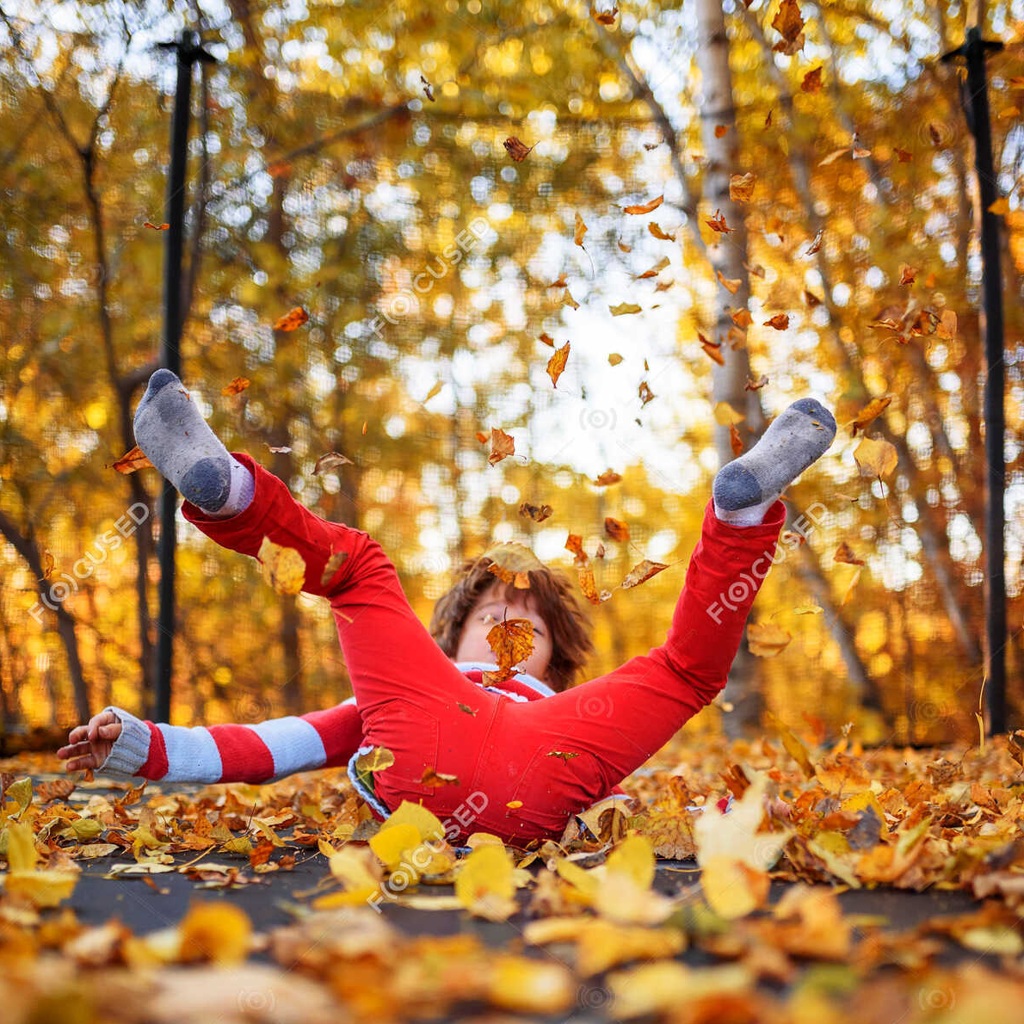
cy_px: 714
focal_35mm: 45
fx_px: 1506
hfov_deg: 37.6
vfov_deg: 37.0
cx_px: 514
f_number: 1.6
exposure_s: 1/1600
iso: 640
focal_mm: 35
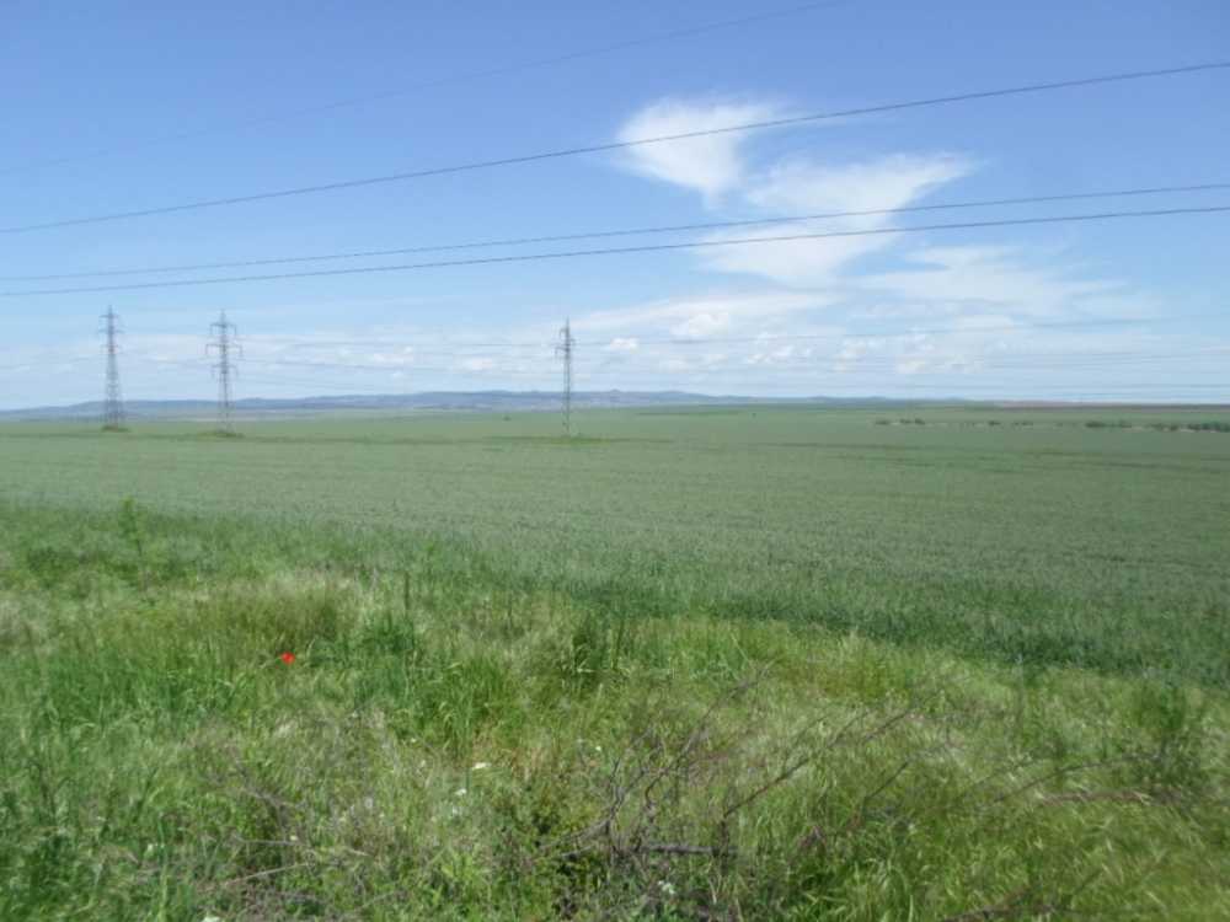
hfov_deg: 69.4
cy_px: 461
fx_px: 888
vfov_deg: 54.9
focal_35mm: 25
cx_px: 615
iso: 80
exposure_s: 1/1500
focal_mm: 4.5
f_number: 2.5
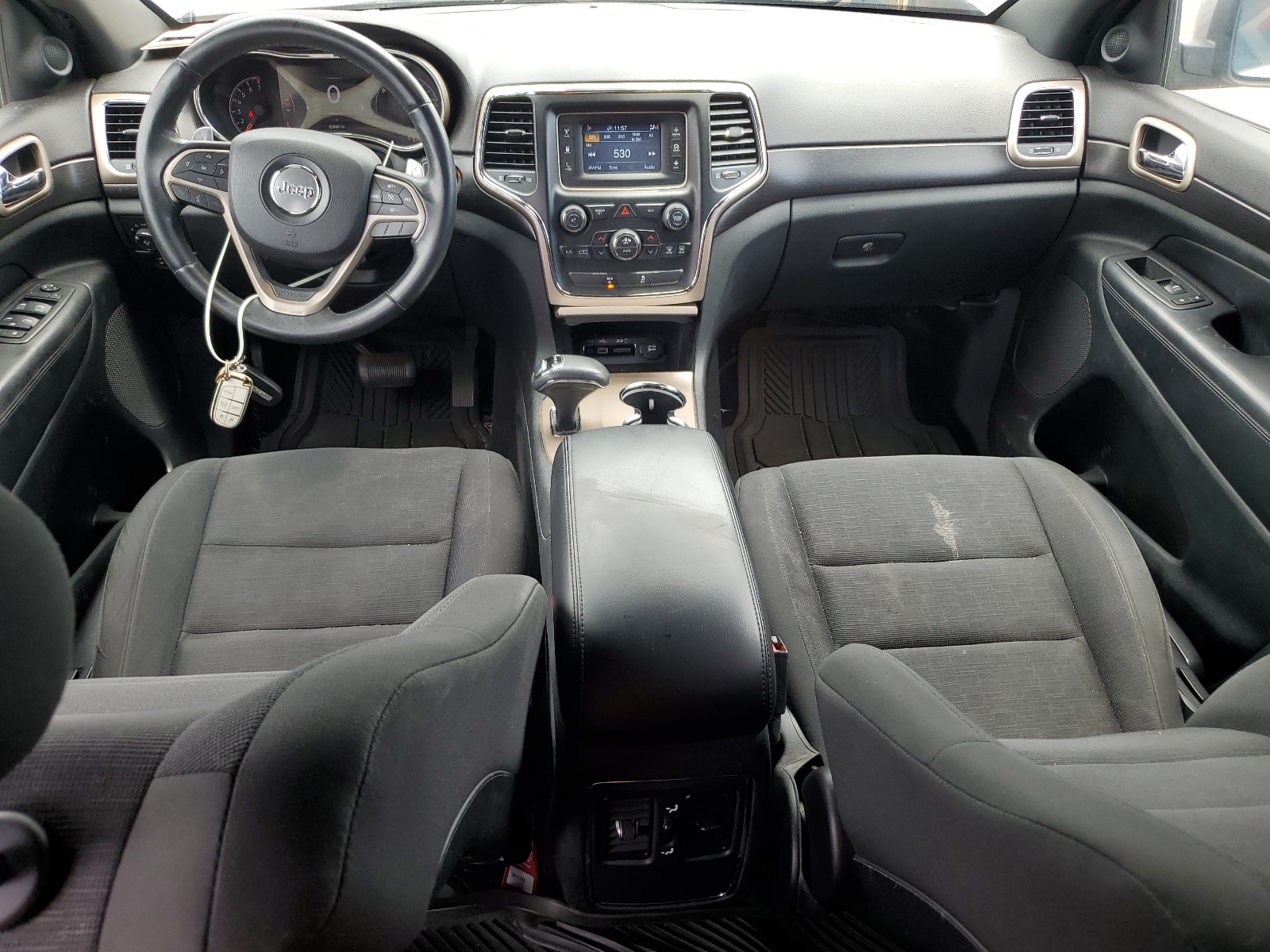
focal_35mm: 26
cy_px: 476
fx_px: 954
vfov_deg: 53.1
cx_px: 635
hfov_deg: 67.3
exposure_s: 1/222
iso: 50
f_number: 1.5
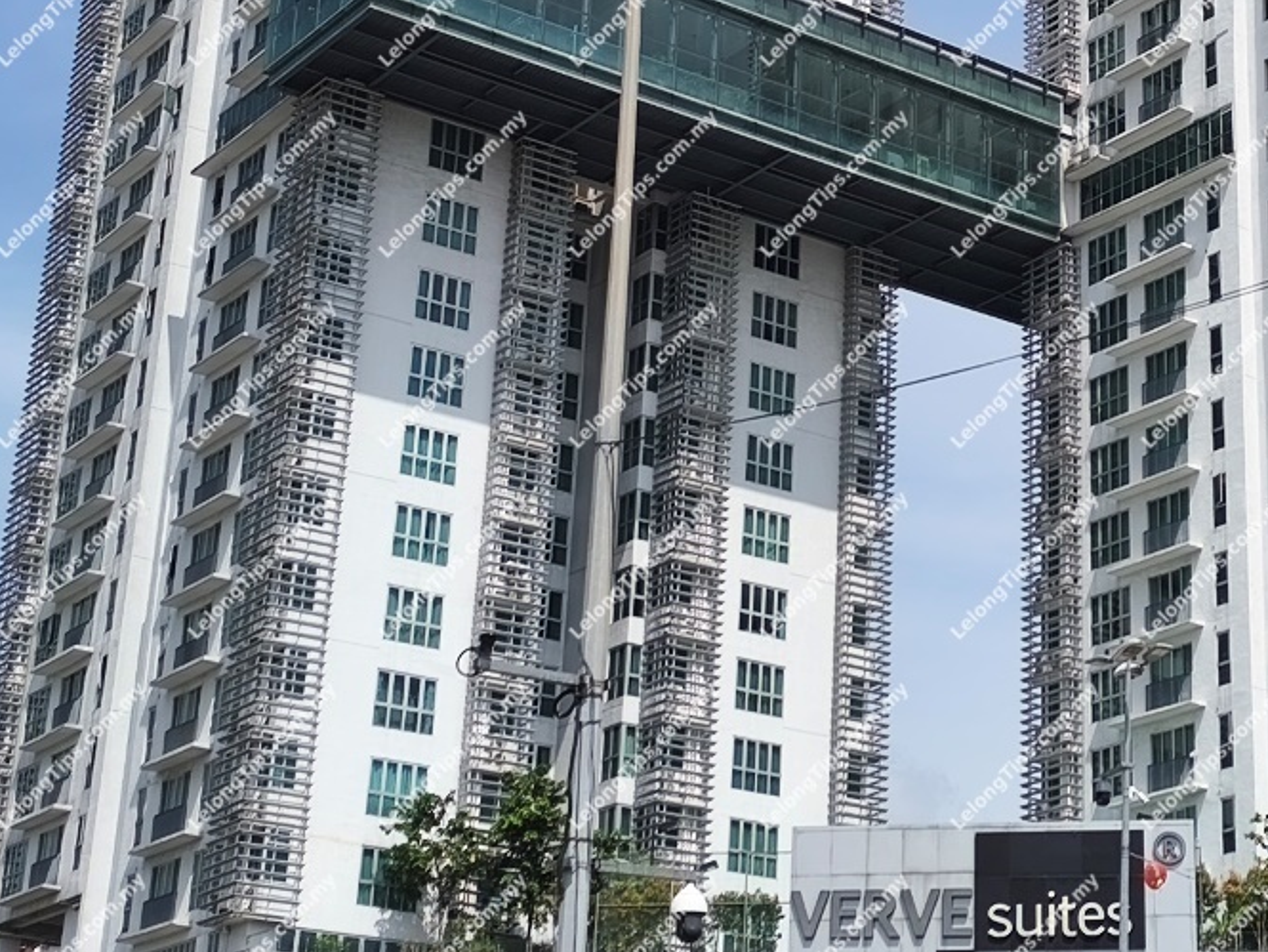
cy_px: 228
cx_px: 861
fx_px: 2528
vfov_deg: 21.1
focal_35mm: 69
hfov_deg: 28.0
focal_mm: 6.14
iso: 50
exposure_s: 1/1262
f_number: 1.65
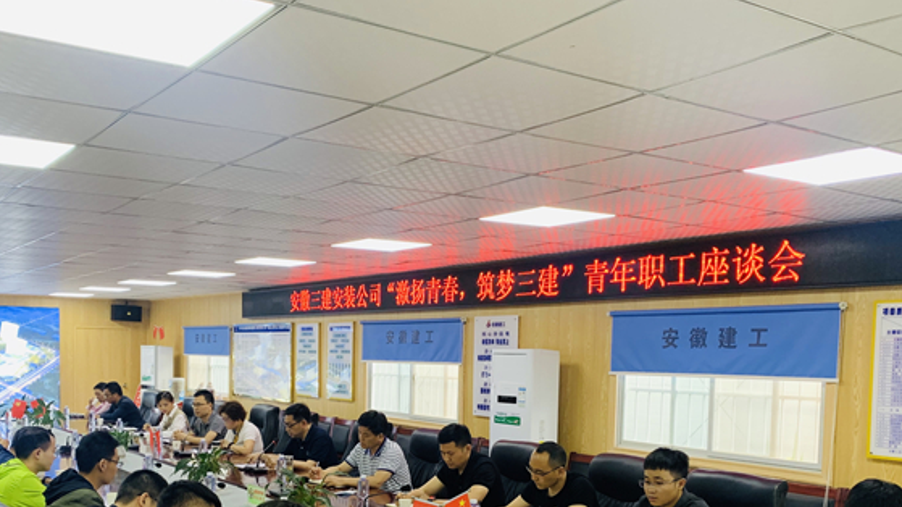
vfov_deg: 30.3
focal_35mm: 38
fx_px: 909
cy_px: 418
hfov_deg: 52.7
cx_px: 395
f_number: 1.8
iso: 160
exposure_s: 1/49
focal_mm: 4.25
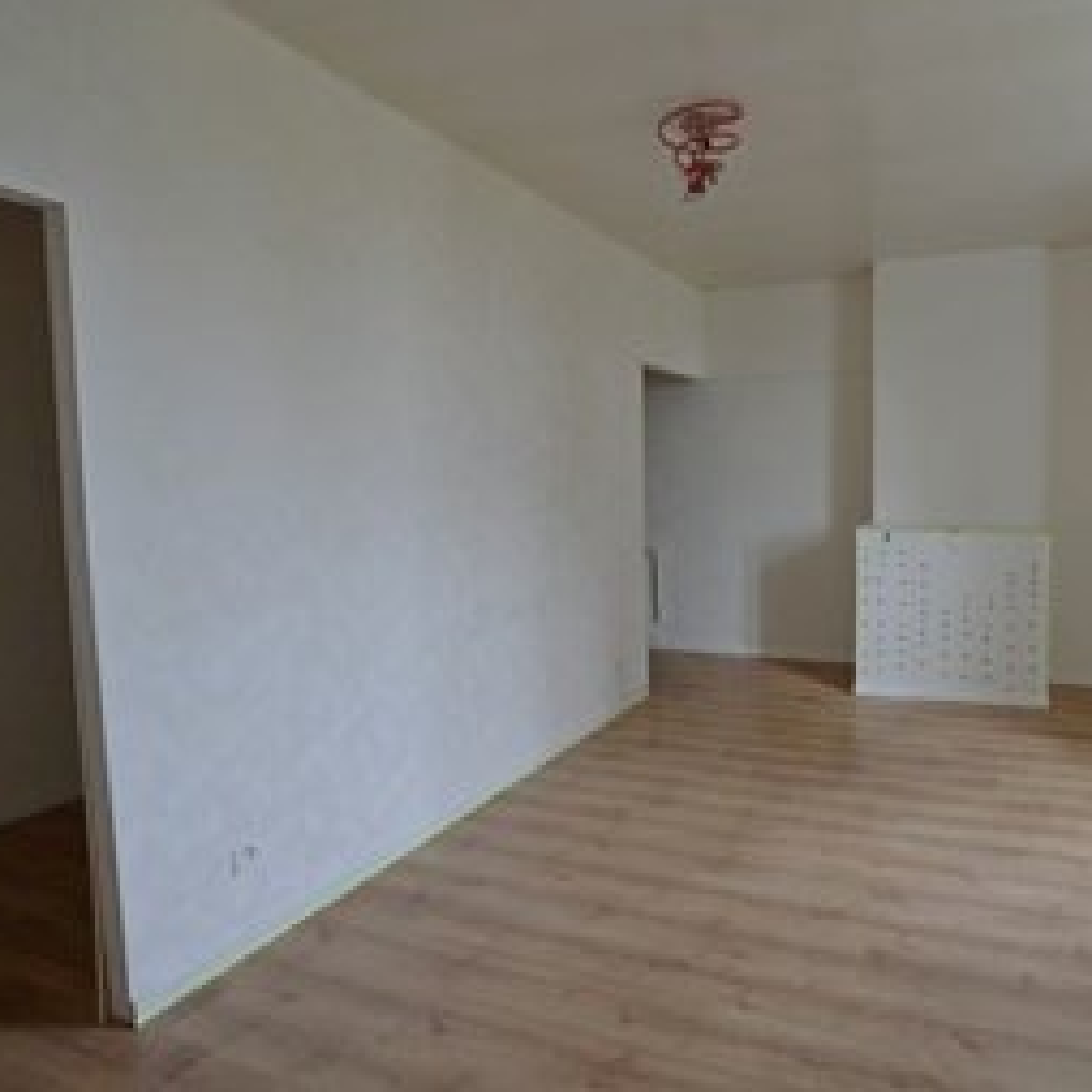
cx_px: 752
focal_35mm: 20
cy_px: 527
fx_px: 714
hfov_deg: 72.0
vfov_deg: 74.8
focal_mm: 10
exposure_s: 1/80
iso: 400
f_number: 4.5
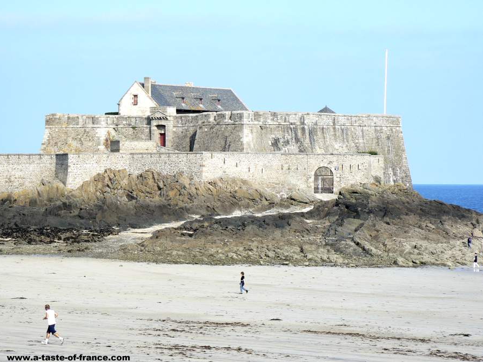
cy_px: 182
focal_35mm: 148
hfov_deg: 13.3
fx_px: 2065
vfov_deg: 10.0
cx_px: 241
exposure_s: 1/1000
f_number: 3.3
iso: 100
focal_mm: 24.6
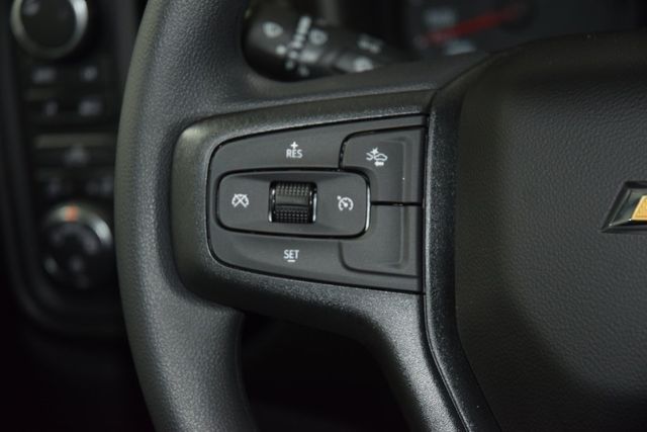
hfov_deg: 19.5
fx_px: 1887
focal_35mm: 105
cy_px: 216
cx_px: 324
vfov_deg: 13.0
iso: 1000
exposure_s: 1/25
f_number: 4.5
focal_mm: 70
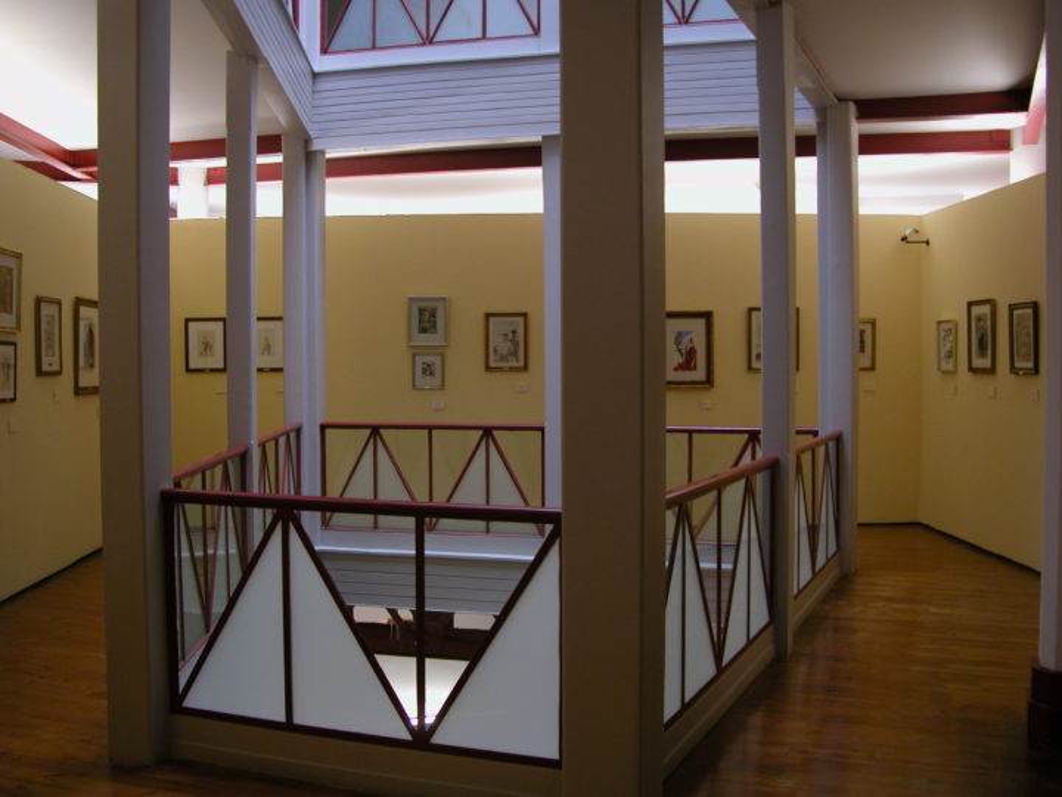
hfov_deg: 52.6
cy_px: 398
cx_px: 531
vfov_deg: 40.7
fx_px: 1074
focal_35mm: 35
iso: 100
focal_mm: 8.9
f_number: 2.8
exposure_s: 1/40.9
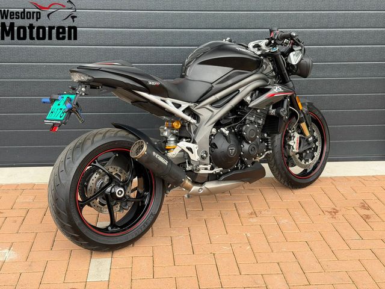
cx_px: 192
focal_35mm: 48
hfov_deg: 39.7
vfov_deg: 30.3
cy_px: 144
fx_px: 534
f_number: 1.78
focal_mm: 6.76
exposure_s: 1/357
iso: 64
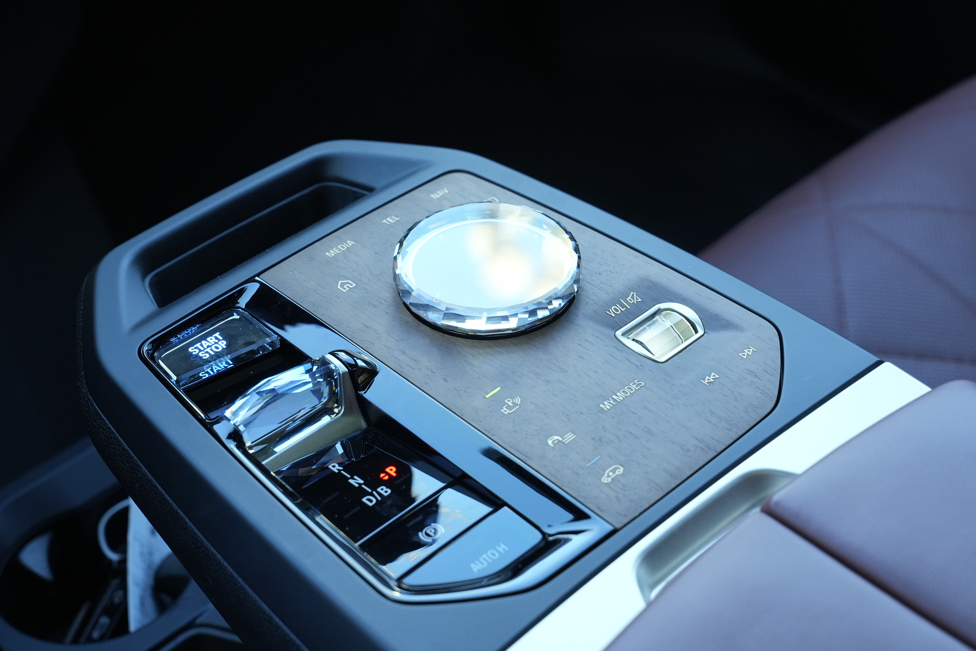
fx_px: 1708
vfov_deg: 21.6
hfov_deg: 31.9
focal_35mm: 63
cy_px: 326
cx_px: 488
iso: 2000
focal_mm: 63
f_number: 8
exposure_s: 1/80
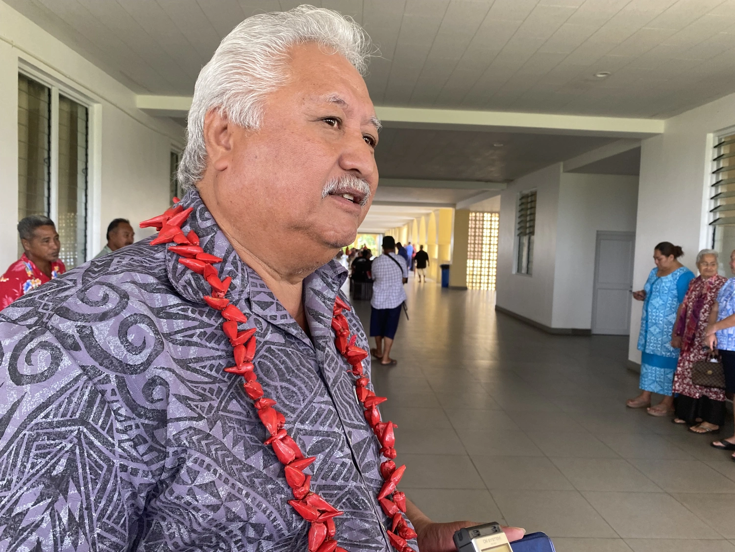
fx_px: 552
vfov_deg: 53.1
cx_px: 368
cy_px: 276
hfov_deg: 67.3
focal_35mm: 26
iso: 125
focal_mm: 4.25
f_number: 1.8
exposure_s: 1/120
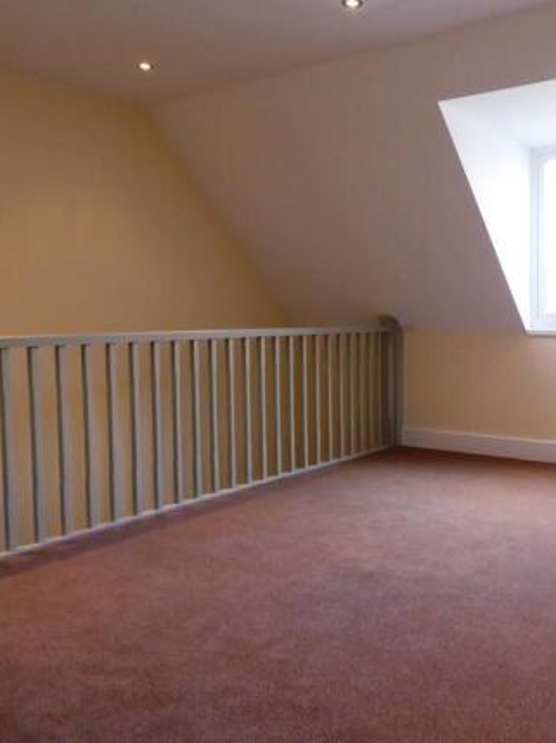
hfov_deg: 41.0
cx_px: 387
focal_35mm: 34
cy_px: 368
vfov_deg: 54.0
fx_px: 729
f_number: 3.3
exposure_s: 1/60
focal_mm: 4.3
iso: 400
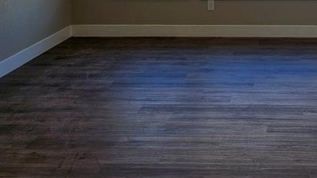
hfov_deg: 31.8
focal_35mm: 62
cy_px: -92
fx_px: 521
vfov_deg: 17.4
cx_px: 301
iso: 25
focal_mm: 5.4
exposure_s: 1/230
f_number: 1.8
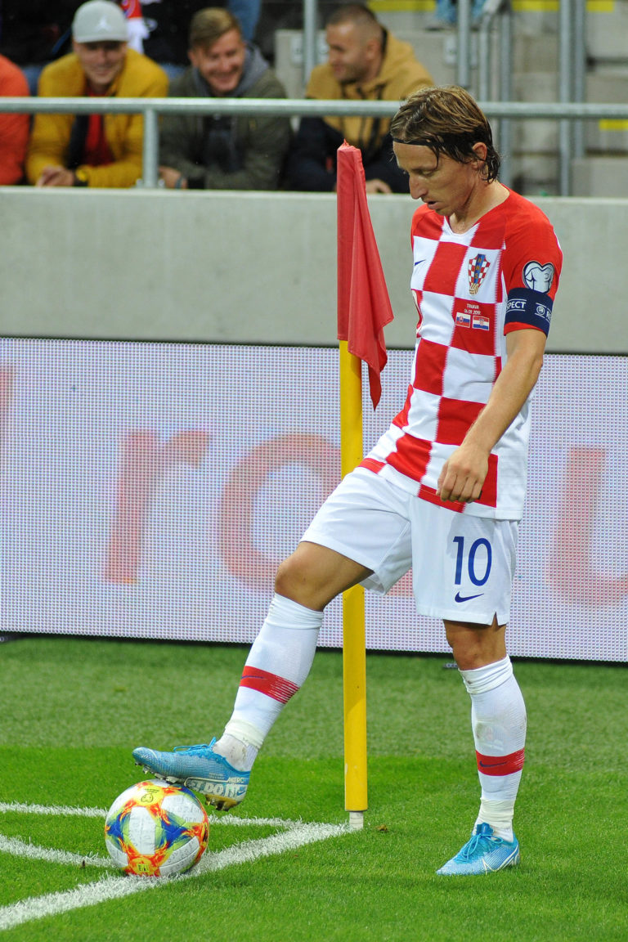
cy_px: 471
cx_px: 314
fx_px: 3271
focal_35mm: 125
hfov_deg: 11.0
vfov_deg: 16.4
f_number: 3.2
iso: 1600
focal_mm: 125
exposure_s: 1/1000
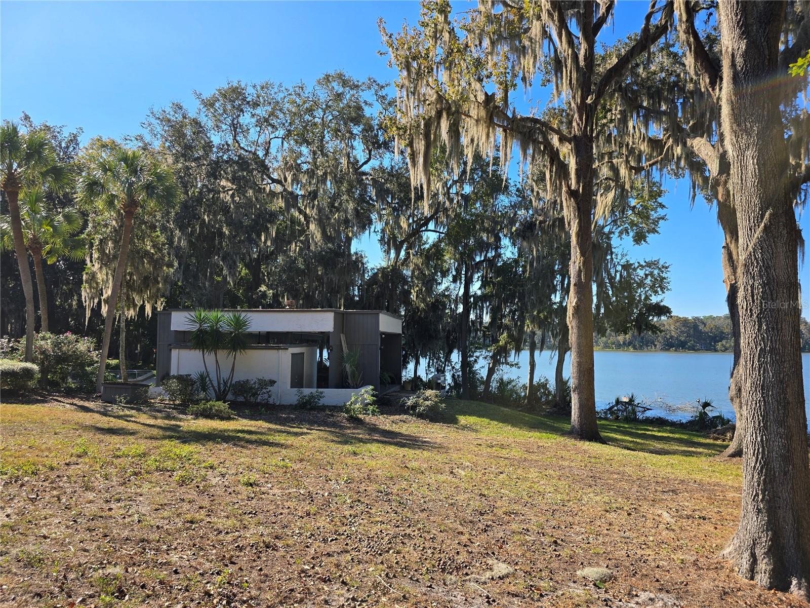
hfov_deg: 73.9
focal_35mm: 23
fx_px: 538
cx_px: 405
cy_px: 304
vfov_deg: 58.9
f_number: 1.7
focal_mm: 6.3
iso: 12
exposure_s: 1/457
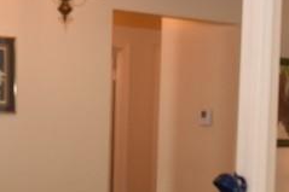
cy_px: 174
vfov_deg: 14.2
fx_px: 762
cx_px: 145
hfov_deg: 21.5
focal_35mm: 95
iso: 800
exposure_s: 1/100
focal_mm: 14
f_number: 5
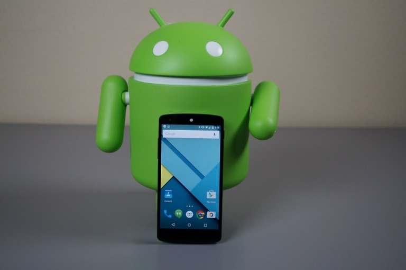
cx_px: 203
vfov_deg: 29.8
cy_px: 135
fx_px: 507
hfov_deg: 43.7
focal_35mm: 45
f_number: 4.5
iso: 320
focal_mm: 30
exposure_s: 1/60
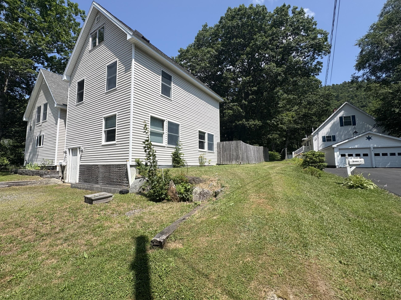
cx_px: 184
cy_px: 147
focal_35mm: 16
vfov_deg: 78.1
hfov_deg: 94.3
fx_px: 185
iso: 50
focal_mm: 2.22
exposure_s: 1/2415
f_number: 2.2
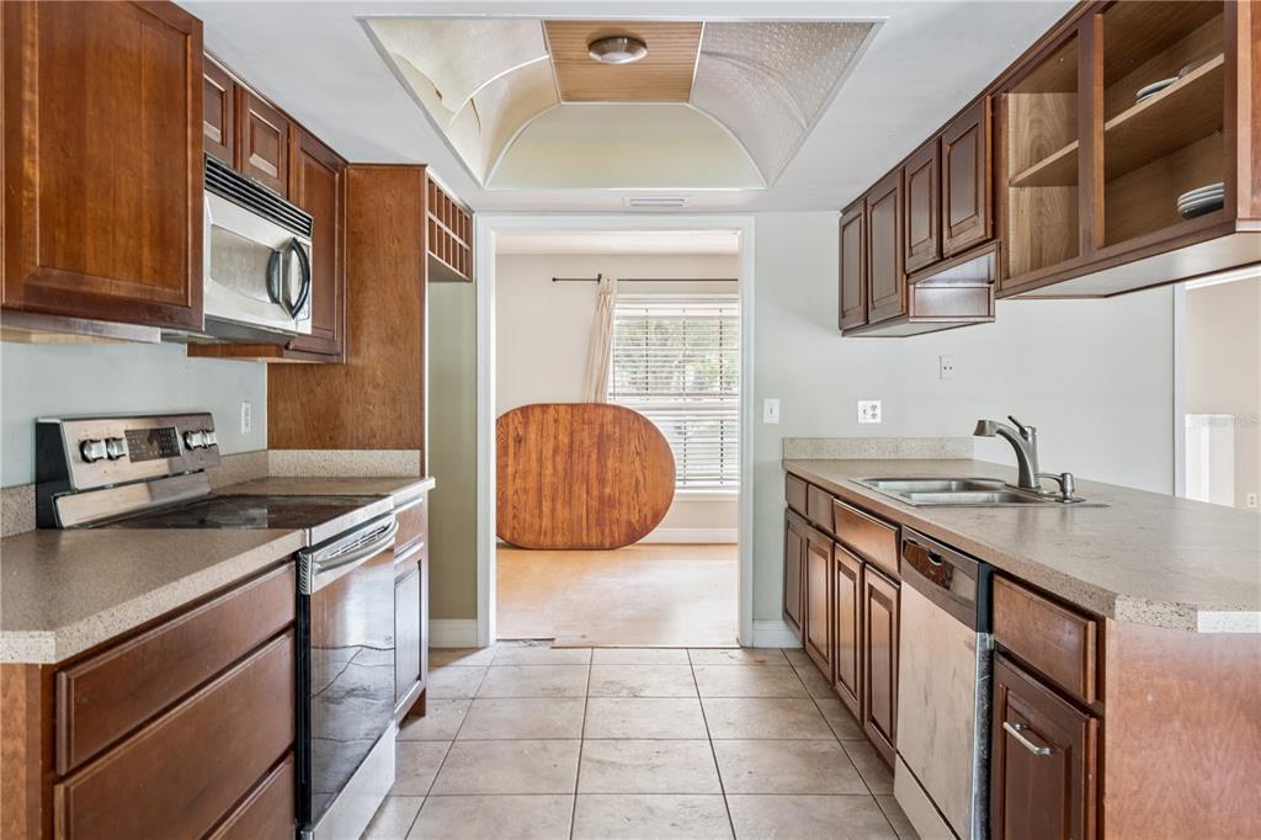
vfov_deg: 49.5
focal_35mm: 26
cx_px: 630
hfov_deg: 69.4
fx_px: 910
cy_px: 420
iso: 1000
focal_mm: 26
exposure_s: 1/5
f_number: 10
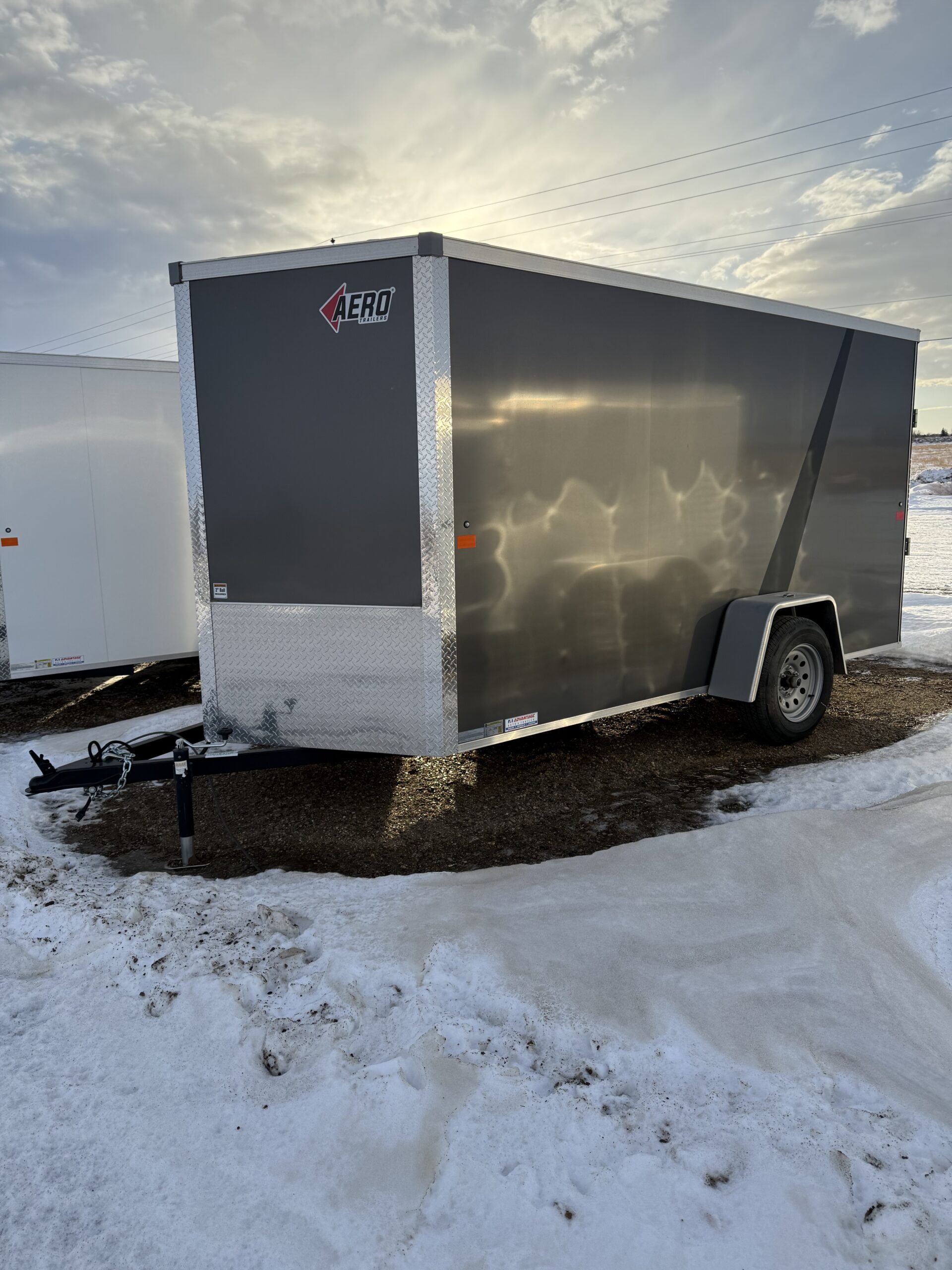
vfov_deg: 71.6
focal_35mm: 24
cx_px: 476
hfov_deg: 56.8
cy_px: 635
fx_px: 880
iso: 100
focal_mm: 6.76
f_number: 1.78
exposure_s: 1/3425
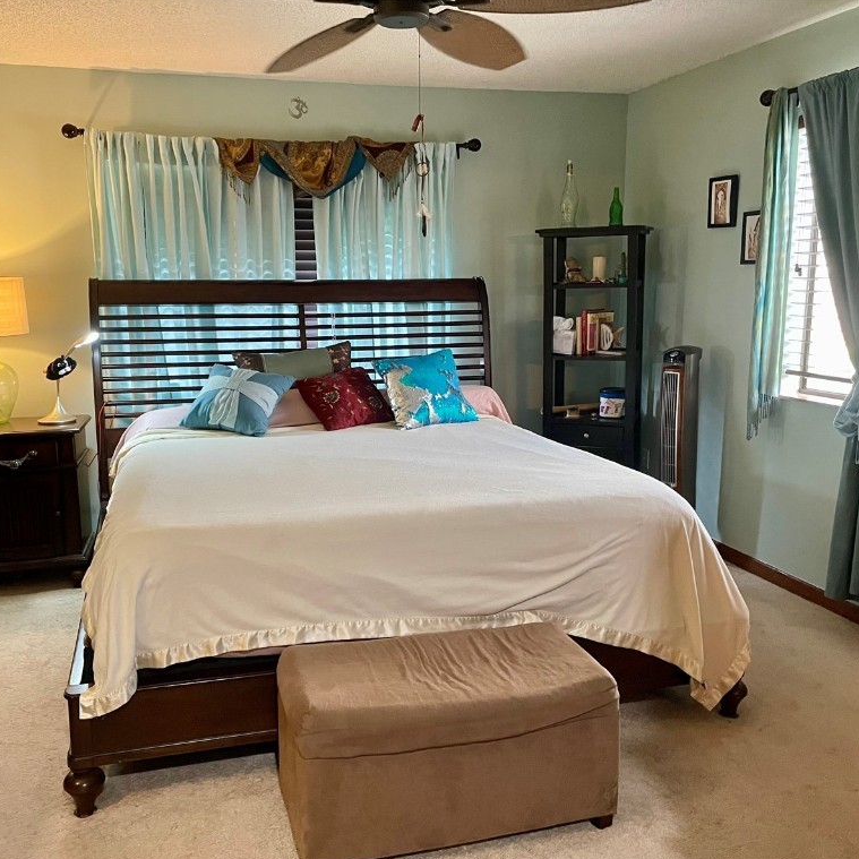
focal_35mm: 31
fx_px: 870
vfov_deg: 52.5
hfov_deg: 52.5
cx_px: 390
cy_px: 430
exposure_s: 1/60
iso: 320
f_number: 1.6
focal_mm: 4.2
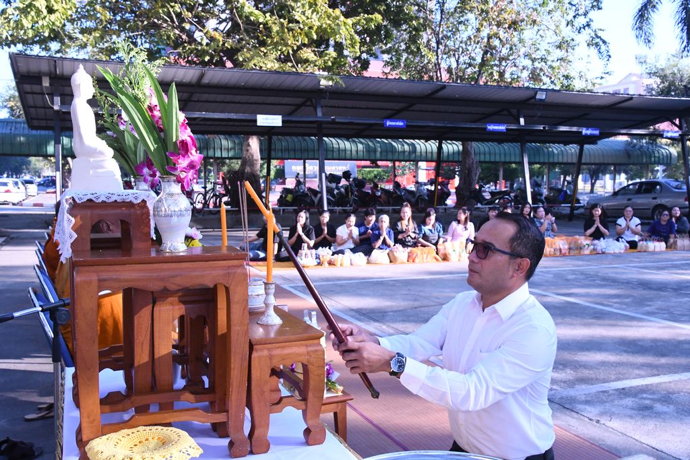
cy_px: 230
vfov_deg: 36.9
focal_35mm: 36
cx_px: 345
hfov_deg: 53.1
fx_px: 690
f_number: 11
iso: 2500
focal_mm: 24
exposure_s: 1/500
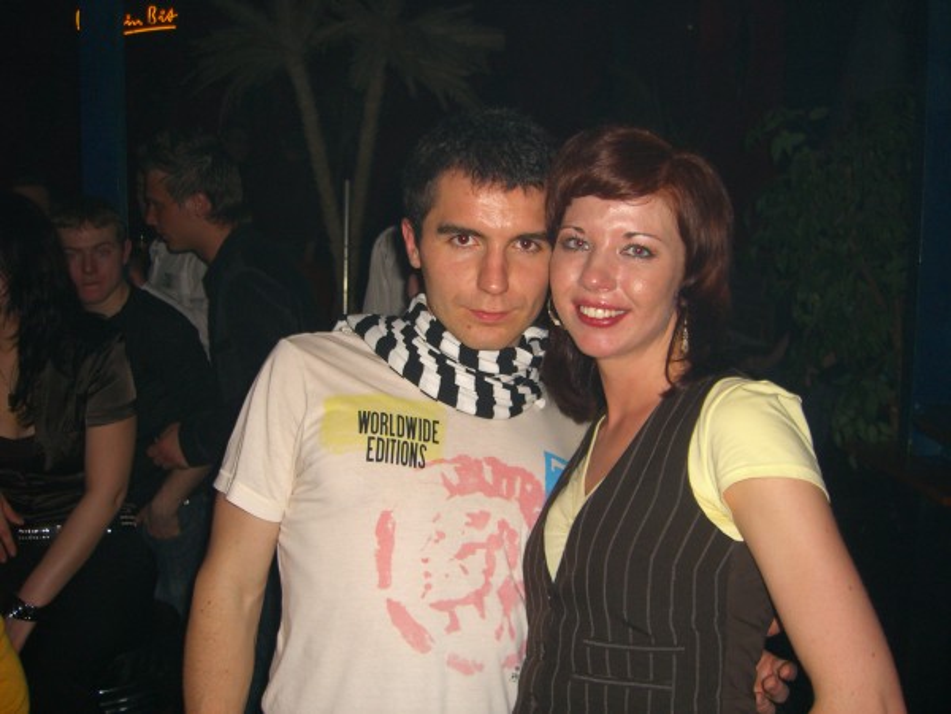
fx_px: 1044
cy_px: 357
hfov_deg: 49.0
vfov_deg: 37.7
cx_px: 476
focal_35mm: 38
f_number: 2.8
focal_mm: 7.9
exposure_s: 1/60
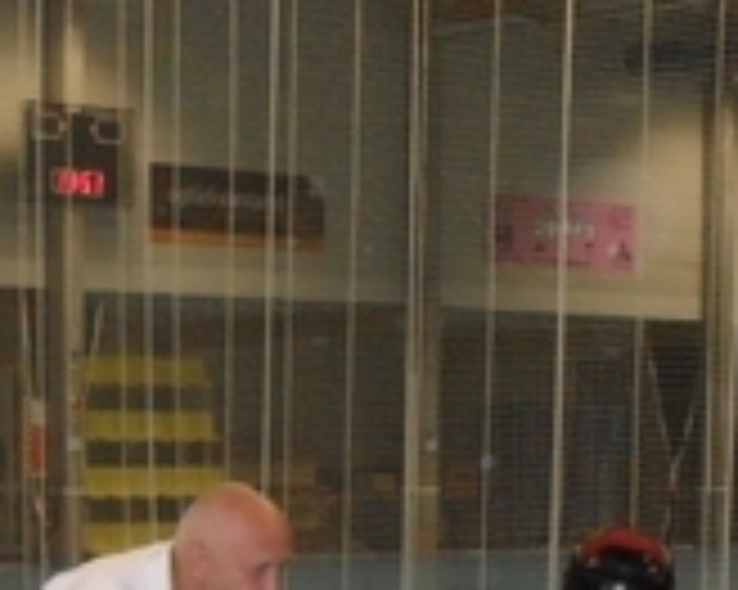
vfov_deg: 11.9
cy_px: 829
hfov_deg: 15.4
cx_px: 374
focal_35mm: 125
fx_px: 2729
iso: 400
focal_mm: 6.3
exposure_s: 1/45
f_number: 3.2
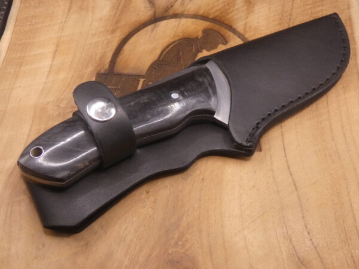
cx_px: 180
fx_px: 425
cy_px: 134
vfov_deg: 35.1
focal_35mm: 41
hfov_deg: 45.8
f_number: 3.6
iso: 400
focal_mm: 7.3
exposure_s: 1/80
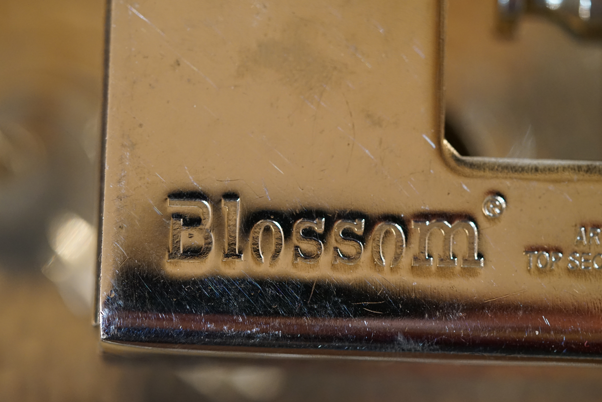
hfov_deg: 21.9
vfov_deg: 14.7
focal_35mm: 93
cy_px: 197
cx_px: 304
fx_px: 1555
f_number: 2.8
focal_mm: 90
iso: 3200
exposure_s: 1/100
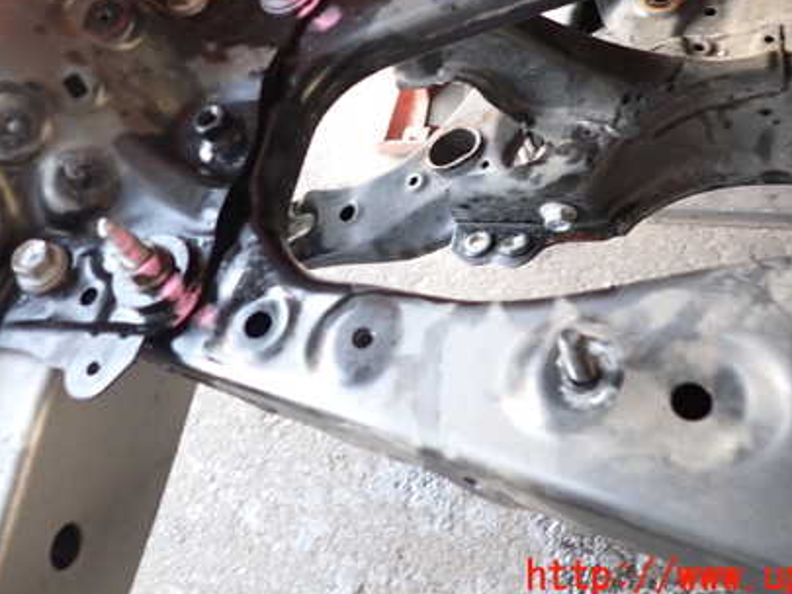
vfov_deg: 37.9
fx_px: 847
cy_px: 162
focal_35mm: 37
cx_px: 381
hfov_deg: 50.1
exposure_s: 1/30
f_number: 2
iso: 320
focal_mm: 4.5
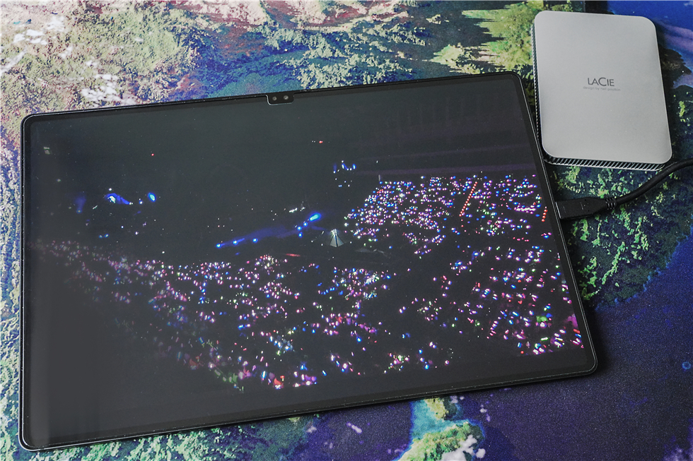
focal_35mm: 39
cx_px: 346
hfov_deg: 49.6
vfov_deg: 34.2
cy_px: 230
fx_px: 751
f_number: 10
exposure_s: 1/10
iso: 3200
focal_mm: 39
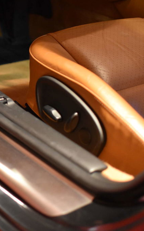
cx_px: -18
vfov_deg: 25.6
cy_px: 115
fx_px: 507
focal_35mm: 81
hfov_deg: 15.7
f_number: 1.8
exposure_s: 1/60
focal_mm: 35
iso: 2200
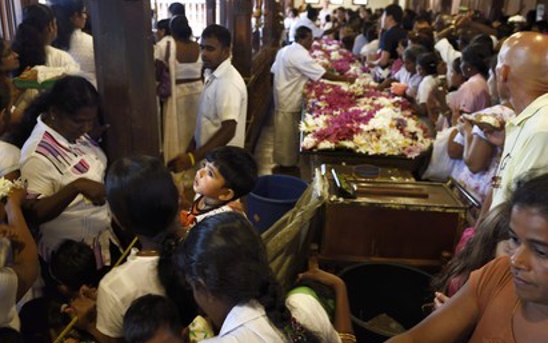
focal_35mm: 25
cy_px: 163
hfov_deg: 72.5
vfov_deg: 49.3
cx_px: 273
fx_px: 373
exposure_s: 1/30
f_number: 4
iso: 1600
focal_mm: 24
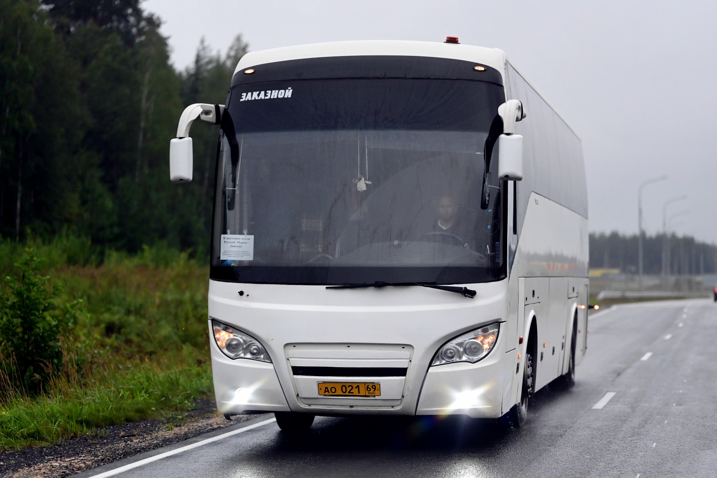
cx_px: 358
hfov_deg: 23.9
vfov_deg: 16.1
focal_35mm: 85
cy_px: 239
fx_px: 1693
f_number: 1.8
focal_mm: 85
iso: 2000
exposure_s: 1/4000
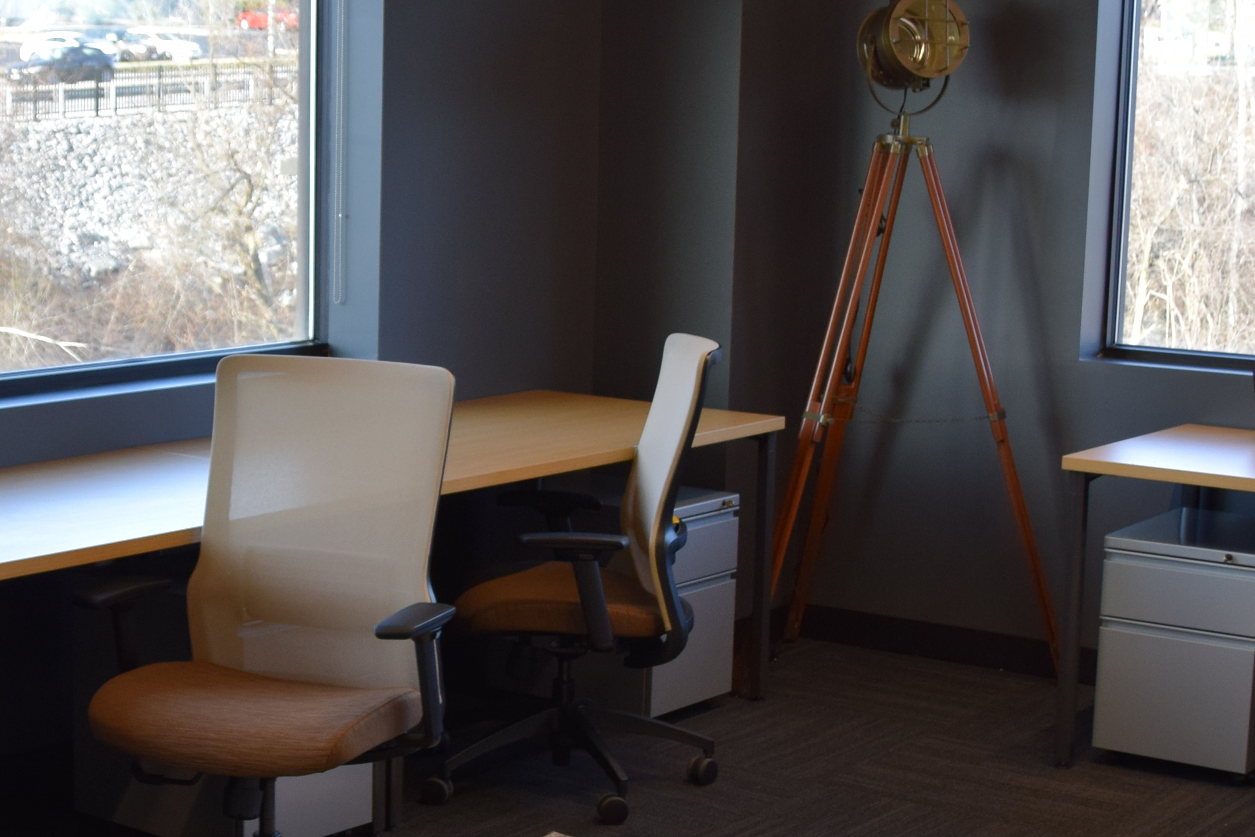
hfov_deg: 30.8
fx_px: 2266
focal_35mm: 65
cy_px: 489
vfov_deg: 20.9
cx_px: 448
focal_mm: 18
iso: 400
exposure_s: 1/100
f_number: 5
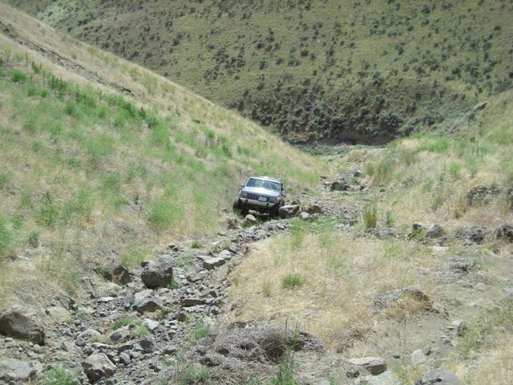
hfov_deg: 28.6
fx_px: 1008
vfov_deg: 21.6
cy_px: 192
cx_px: 256
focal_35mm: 68
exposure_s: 1/410
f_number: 3.7
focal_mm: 11
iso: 50
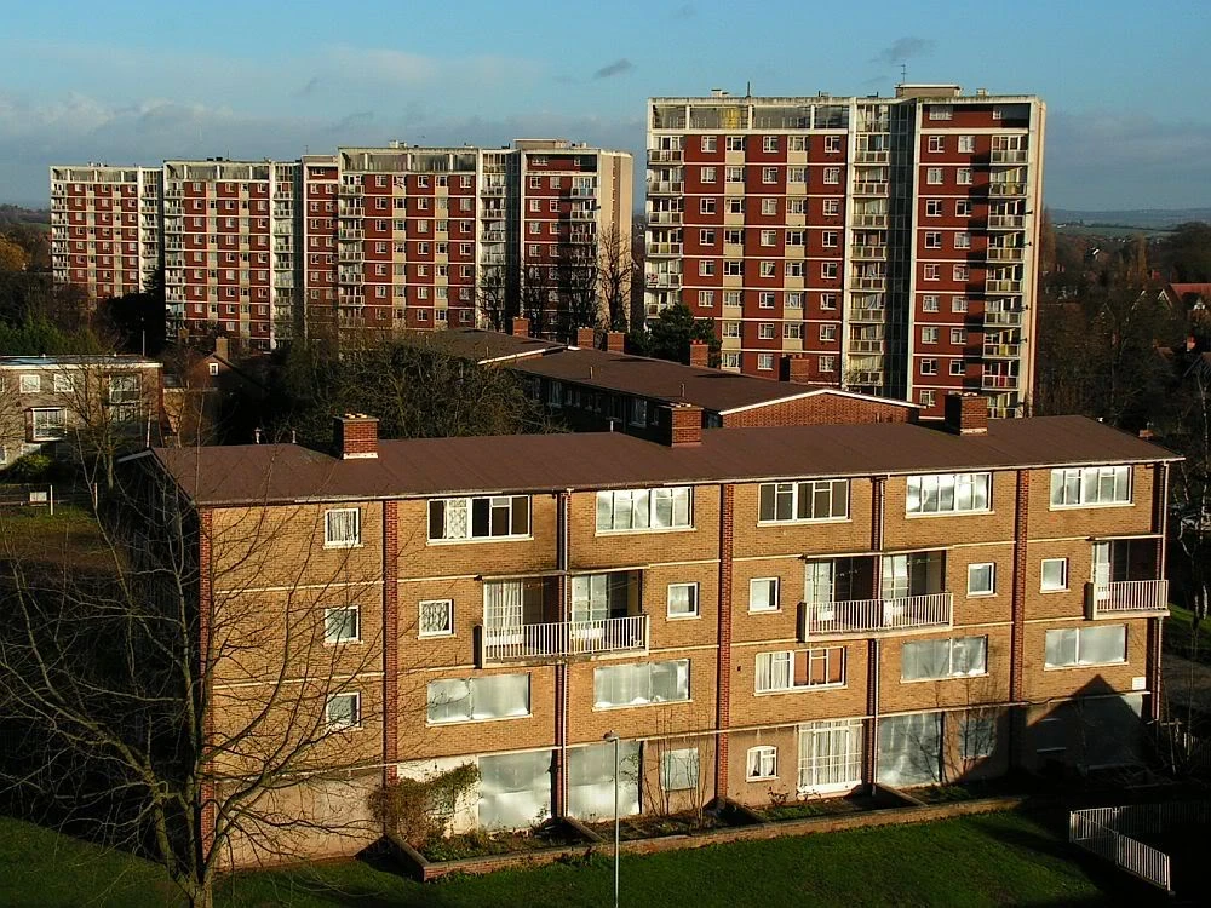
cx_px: 606
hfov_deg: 32.7
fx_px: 2064
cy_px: 454
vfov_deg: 24.8
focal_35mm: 59
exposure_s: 1/640
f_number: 4.8
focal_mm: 9.9
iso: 64
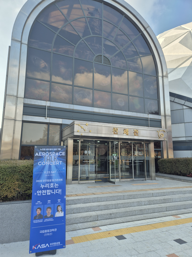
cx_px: 96
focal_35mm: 23
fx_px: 170
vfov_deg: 73.9
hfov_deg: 58.9
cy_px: 128
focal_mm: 5.4
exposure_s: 1/764
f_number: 1.8
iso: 25
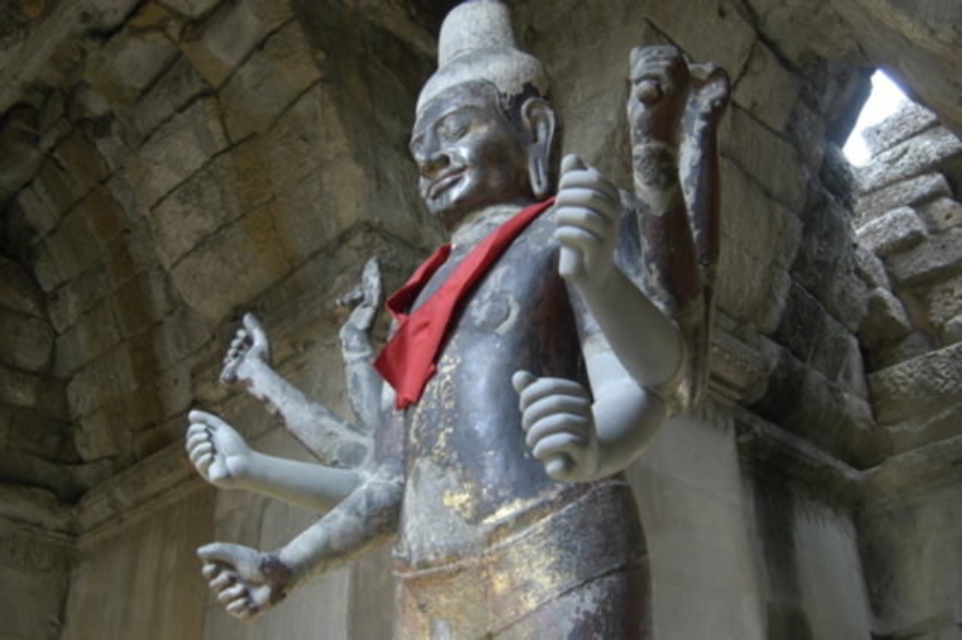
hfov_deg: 53.2
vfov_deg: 36.8
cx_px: 481
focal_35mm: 36
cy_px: 320
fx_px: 961
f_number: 3.5
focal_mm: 24
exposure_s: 1/30
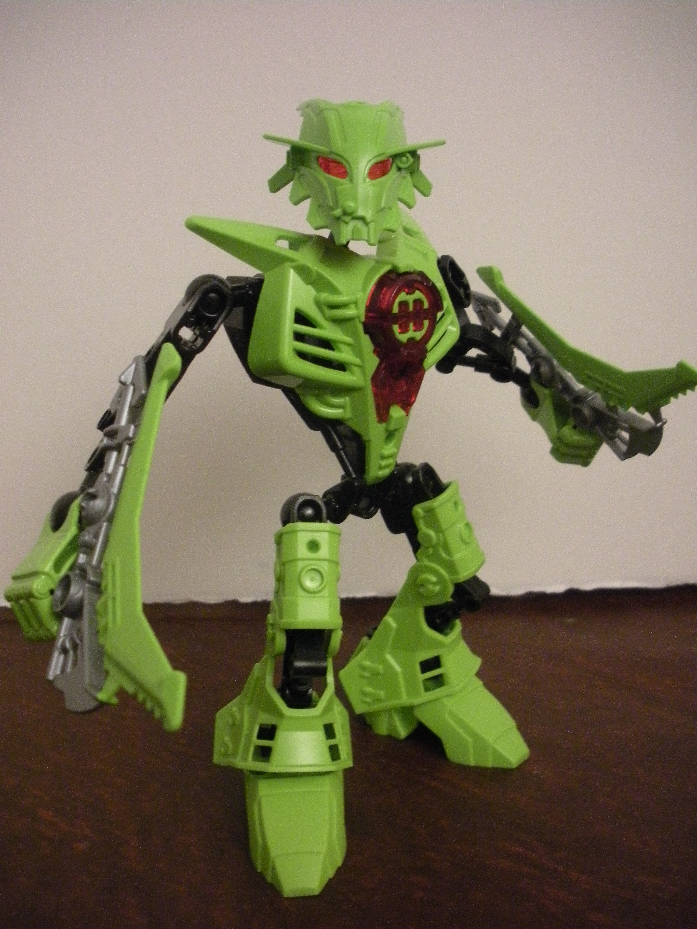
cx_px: 348
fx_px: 940
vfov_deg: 52.6
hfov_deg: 40.7
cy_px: 464
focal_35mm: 35
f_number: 3.5
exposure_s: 1/8.2
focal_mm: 6.3
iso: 479
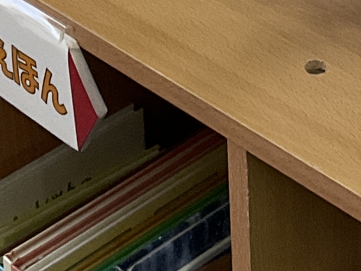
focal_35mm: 163
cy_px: -327
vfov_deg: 8.5
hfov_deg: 12.0
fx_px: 1700
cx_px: 324
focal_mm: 3
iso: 100
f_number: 1.8
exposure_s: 1/60
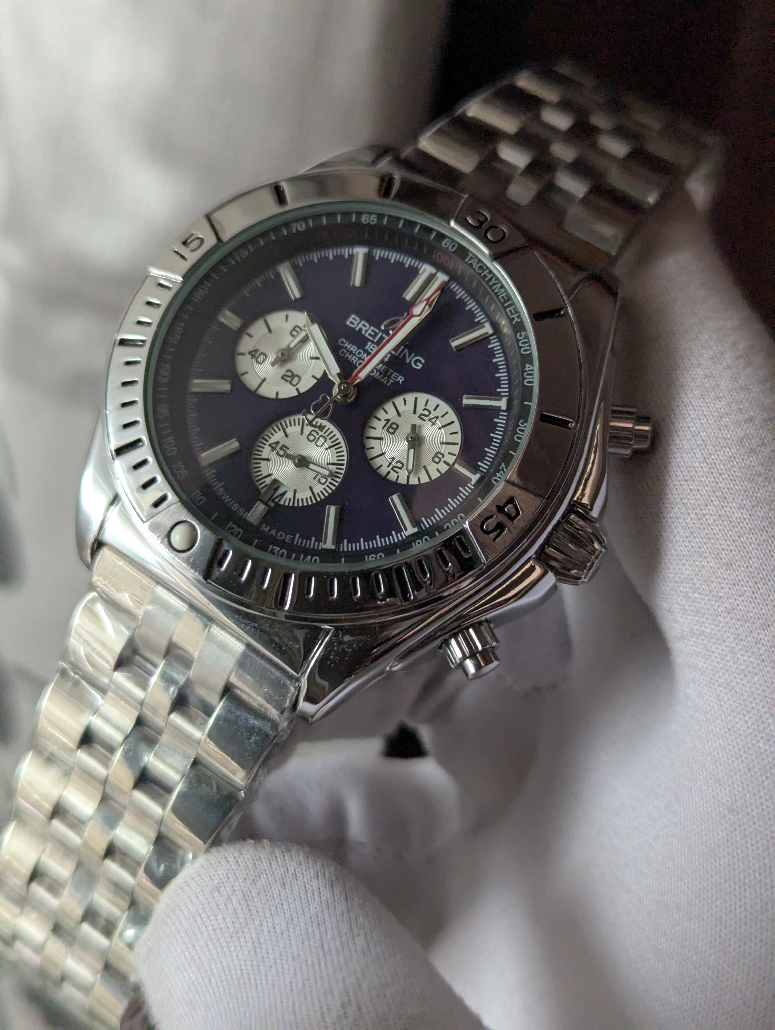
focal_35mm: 48
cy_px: 515
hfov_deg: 30.3
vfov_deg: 39.6
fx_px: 1429
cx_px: 388
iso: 840
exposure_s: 1/163
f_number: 1.85
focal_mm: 6.81
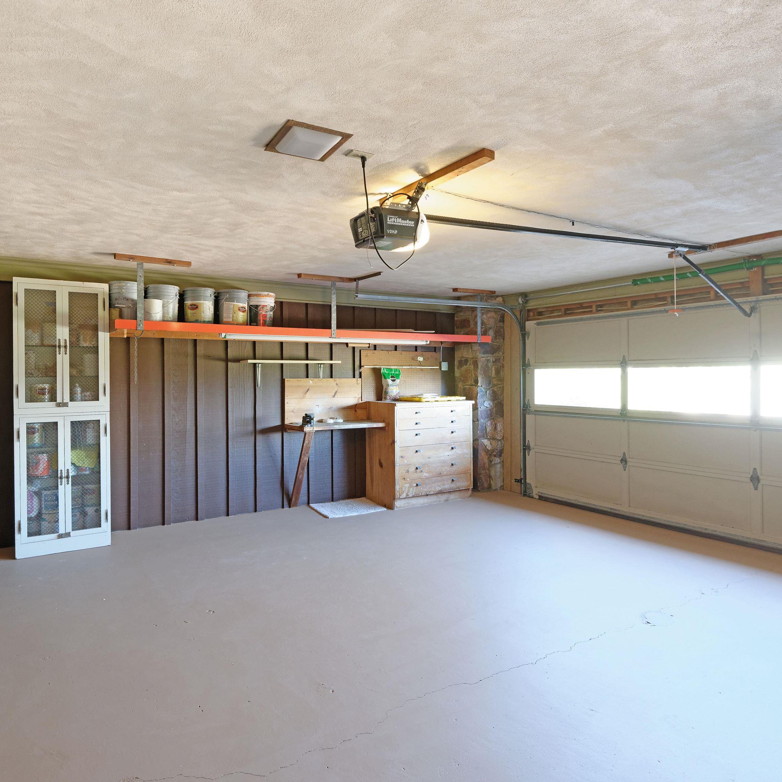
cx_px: 344
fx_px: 537
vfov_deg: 72.1
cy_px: 380
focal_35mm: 21
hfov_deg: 71.9
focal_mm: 16
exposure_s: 1/15
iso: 1000
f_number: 5.6
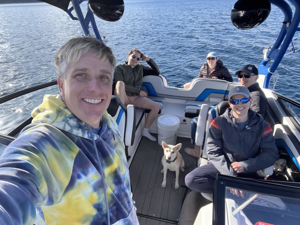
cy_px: 112
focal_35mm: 23
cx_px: 150
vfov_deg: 58.9
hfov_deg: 73.9
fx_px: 199
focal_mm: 2.71
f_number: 2.2
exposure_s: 1/226
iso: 25
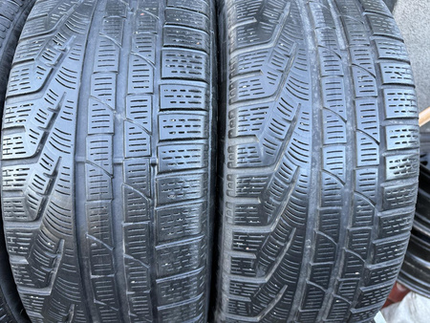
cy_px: 162
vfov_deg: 56.9
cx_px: 215
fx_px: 298
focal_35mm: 24
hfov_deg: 71.6
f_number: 1.78
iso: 200
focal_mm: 6.86
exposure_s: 1/73
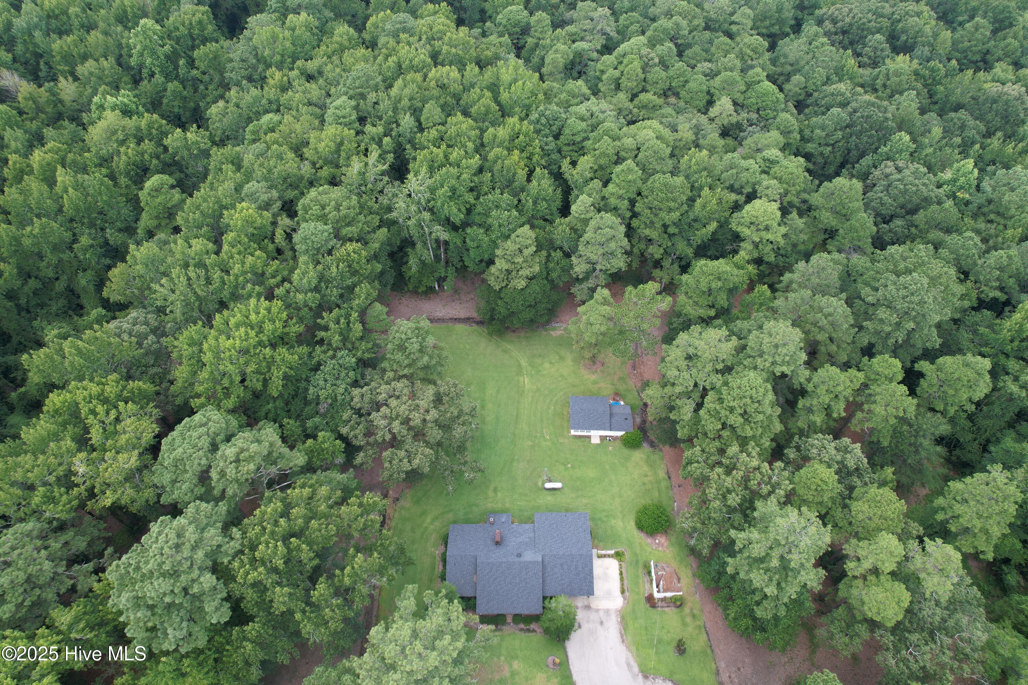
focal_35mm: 22
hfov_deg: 78.6
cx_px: 514
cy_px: 342
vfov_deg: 57.2
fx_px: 628
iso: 100
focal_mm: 8.38
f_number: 2.8
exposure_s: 1/200
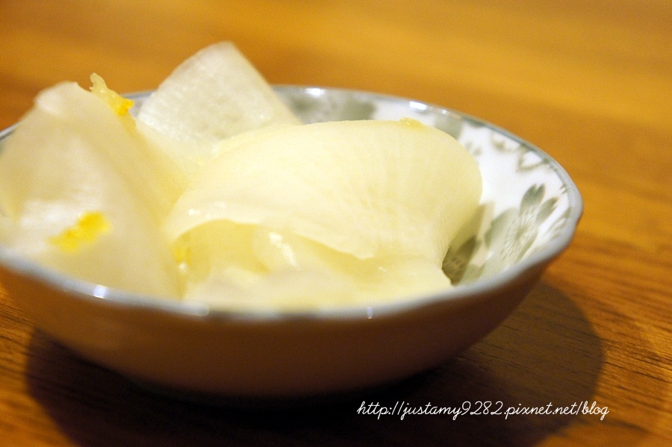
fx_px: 1539
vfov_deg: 16.5
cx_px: 336
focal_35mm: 82
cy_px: 224
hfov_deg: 24.6
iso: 1600
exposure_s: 1/30
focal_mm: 55
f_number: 5.6
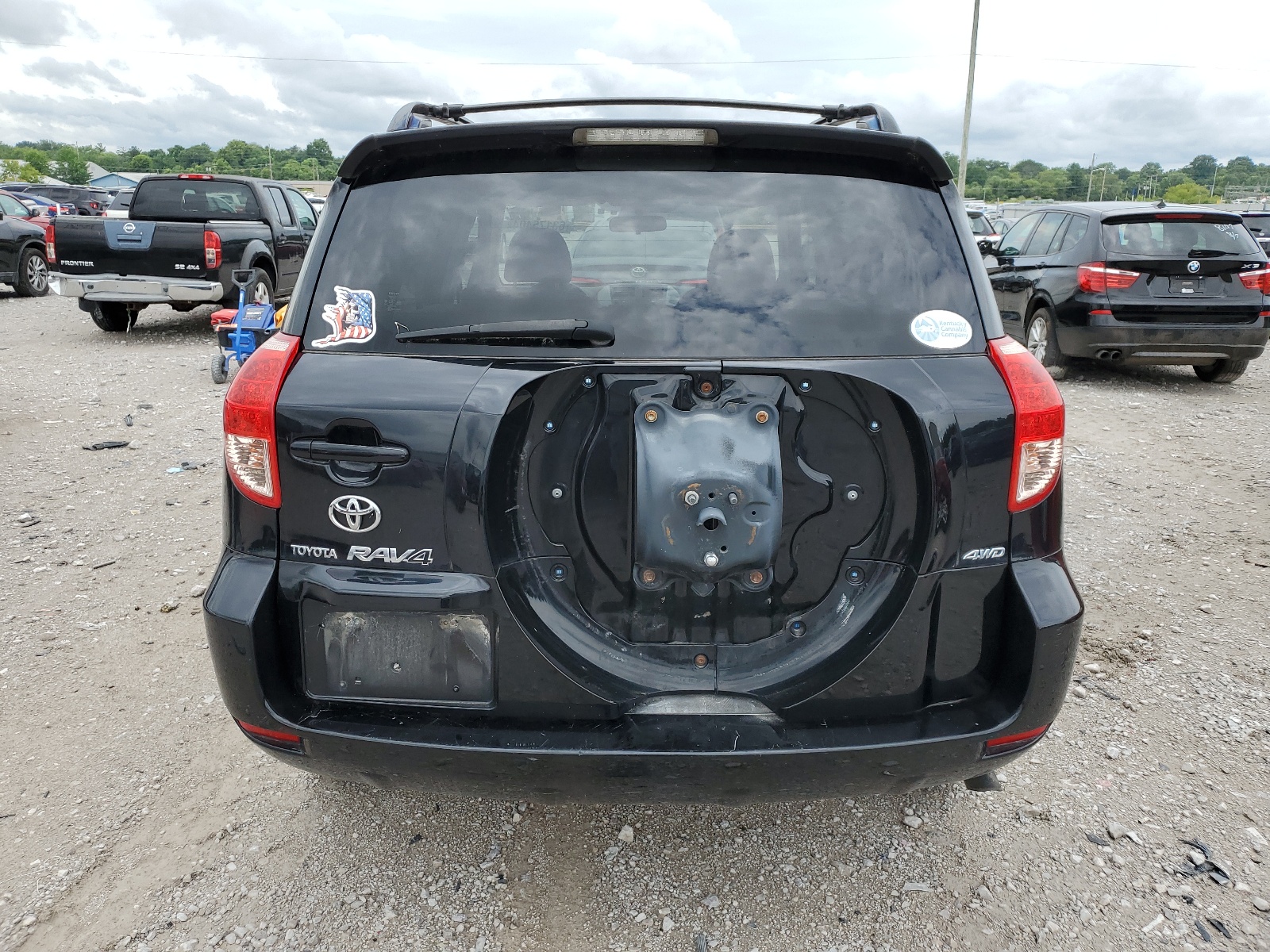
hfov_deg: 67.3
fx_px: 954
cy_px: 476
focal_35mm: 26
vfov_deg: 53.1
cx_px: 635
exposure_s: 1/1667
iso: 50
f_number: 1.5
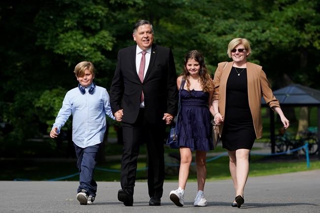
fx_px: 2355
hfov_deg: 7.8
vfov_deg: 5.2
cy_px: 106
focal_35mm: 265
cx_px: 160
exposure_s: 1/1600
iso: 400
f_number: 5.6
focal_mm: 177
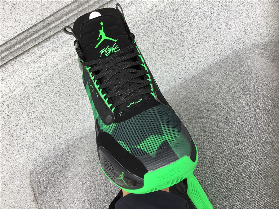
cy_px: 104
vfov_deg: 45.4
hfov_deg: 58.4
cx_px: 140
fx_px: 250
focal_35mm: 31
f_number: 2.4
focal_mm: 3.3
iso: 25
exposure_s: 1/110
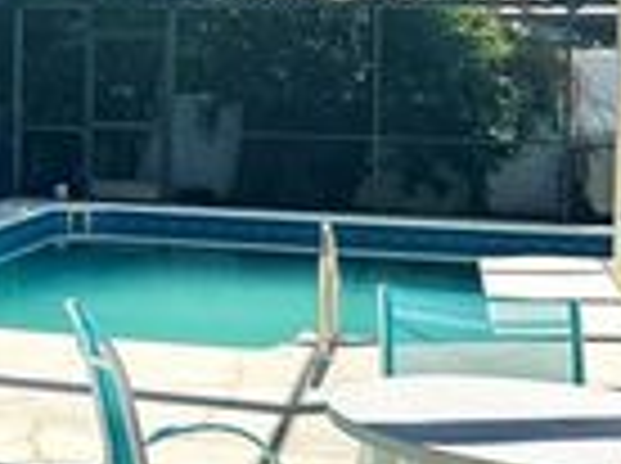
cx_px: -216
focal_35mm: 87
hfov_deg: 20.4
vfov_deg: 16.7
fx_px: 1558
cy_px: 61
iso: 80
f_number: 1.78
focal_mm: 6.86
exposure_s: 1/2660
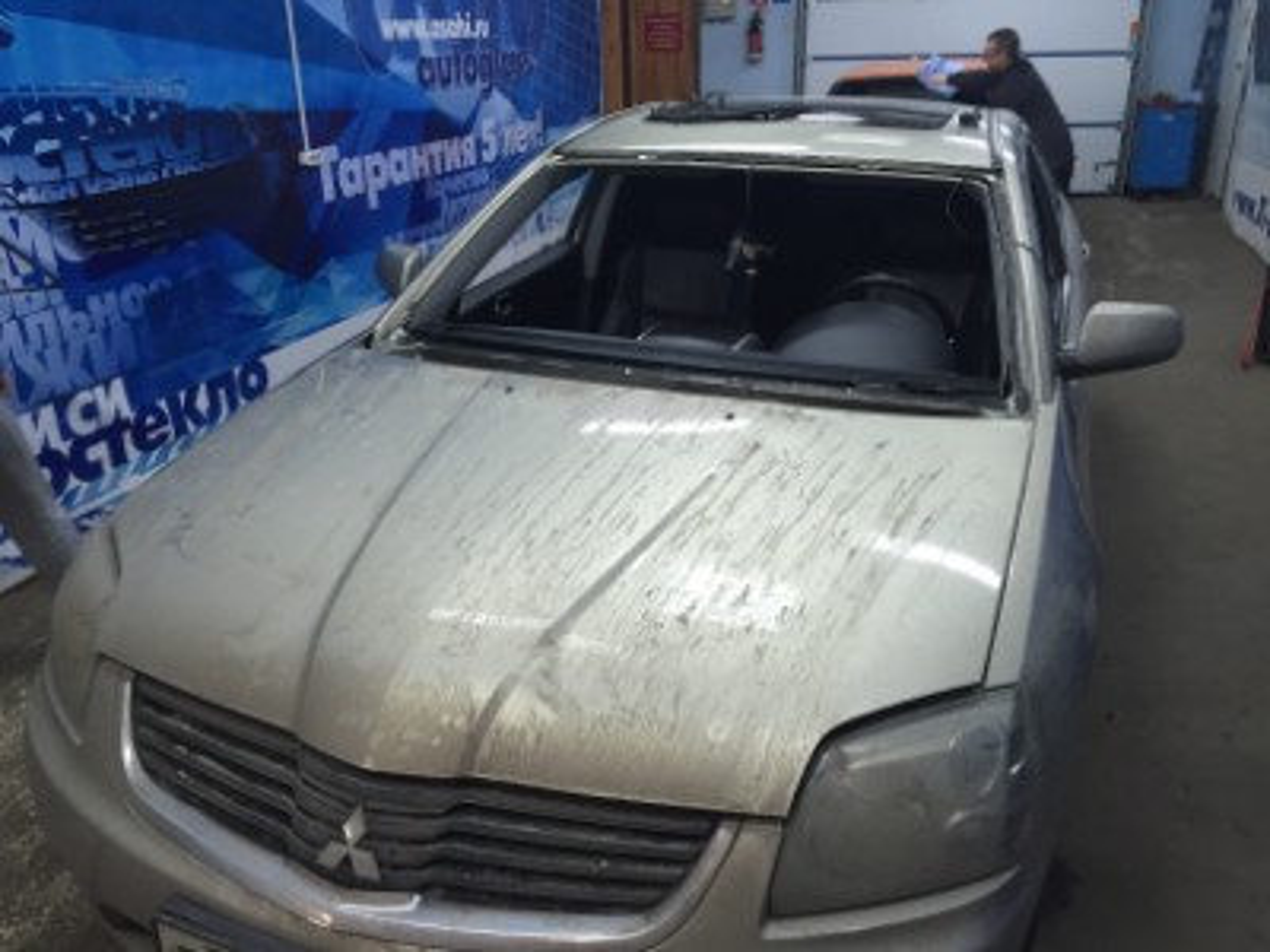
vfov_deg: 48.2
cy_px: 476
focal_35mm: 29
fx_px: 1064
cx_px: 635
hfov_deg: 61.7
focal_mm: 4.15
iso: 100
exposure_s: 1/33
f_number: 2.2
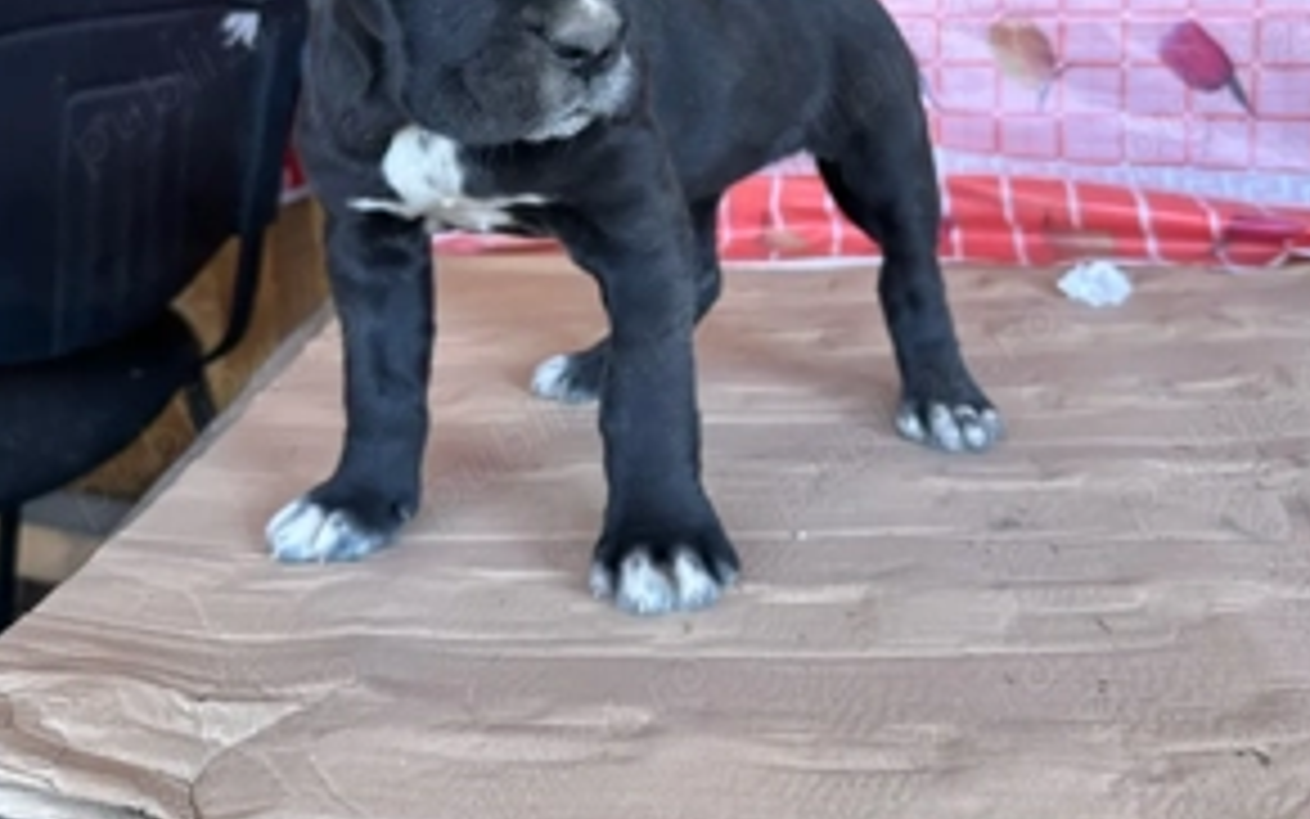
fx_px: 1250
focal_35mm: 35
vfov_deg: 34.6
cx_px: 653
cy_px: 112
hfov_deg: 55.3
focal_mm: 6.86
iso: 125
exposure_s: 1/121
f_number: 1.78
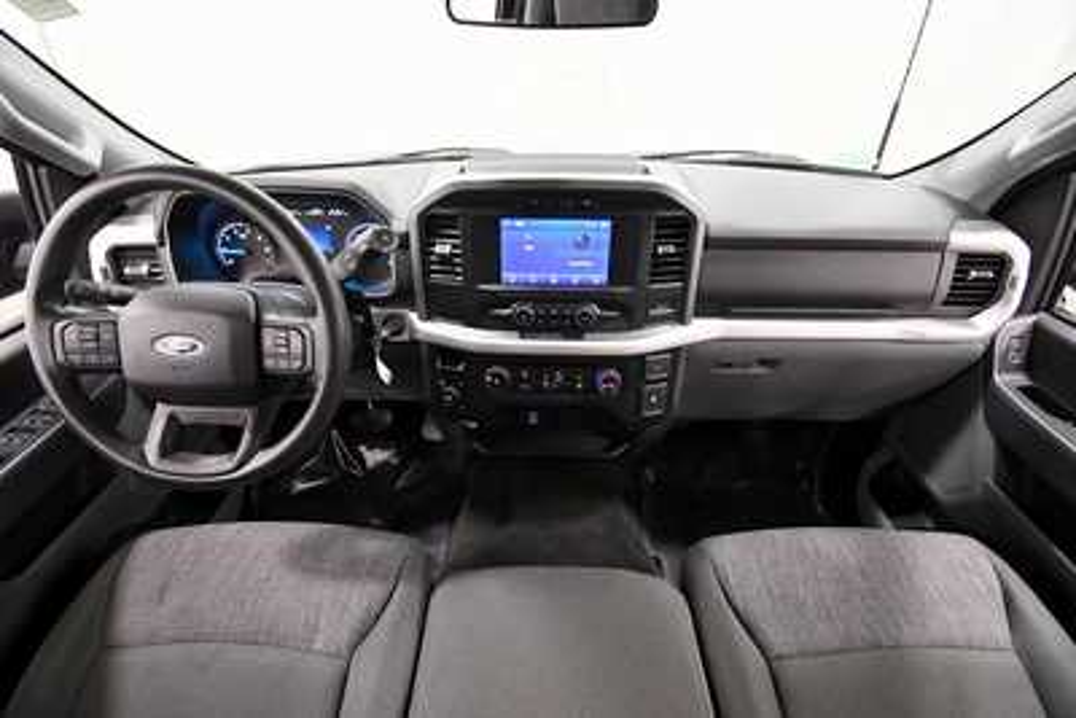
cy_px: 359
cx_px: 538
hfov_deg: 100.4
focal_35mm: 15
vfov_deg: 77.4
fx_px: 448
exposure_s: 1/100
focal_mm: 10
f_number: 4.5
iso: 3200
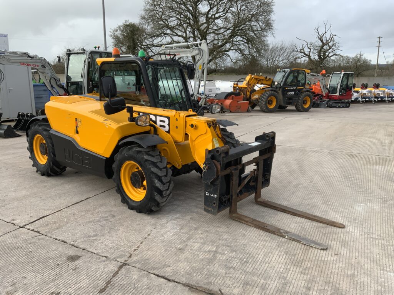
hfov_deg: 61.7
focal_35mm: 29
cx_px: 197
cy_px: 148
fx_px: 330
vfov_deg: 48.2
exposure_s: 1/606
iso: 16
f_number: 1.8
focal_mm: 3
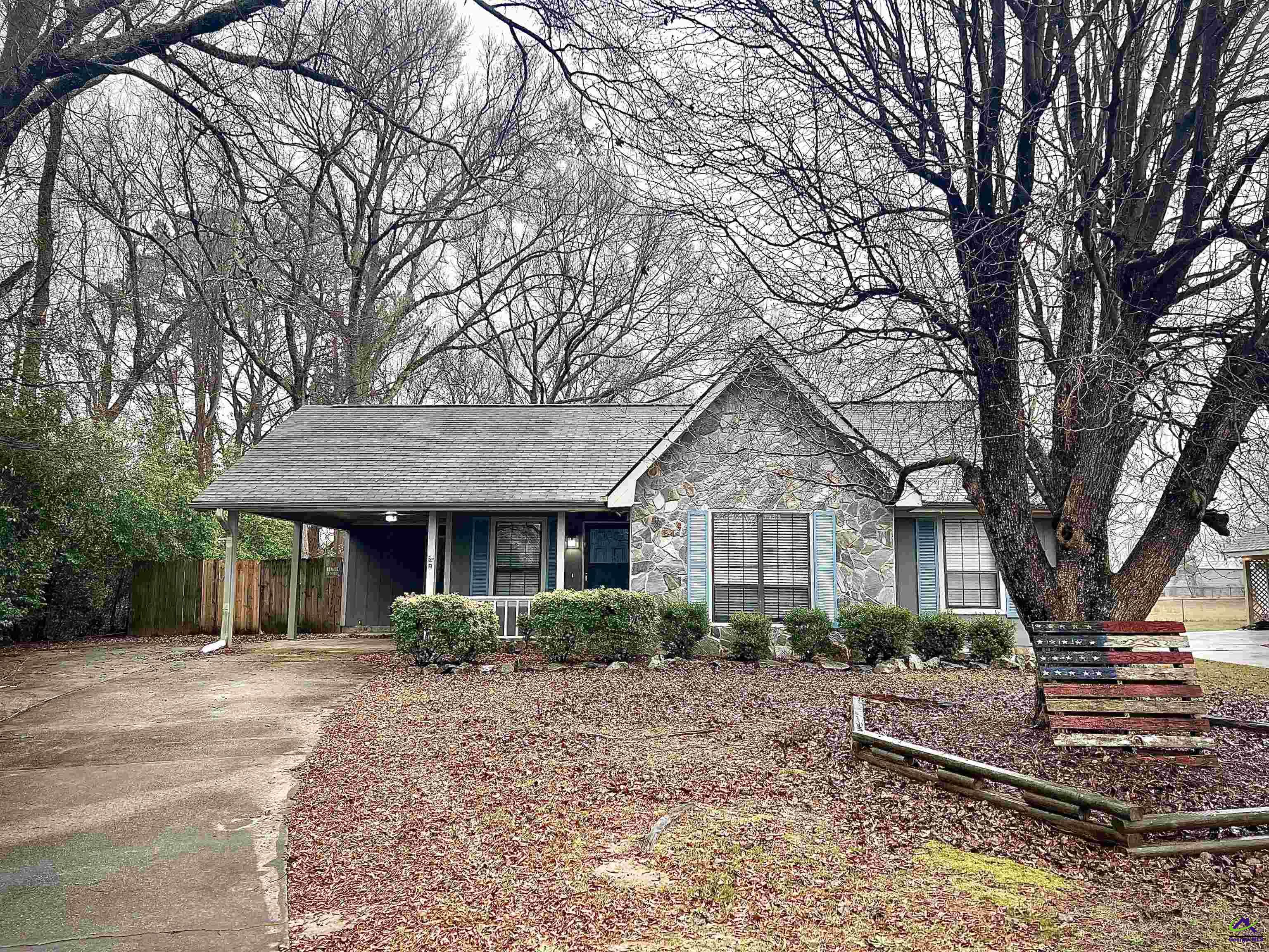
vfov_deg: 53.1
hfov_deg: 67.3
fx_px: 953
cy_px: 476
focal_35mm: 26
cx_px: 634
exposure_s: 1/289
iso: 40
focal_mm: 5.7
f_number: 1.5
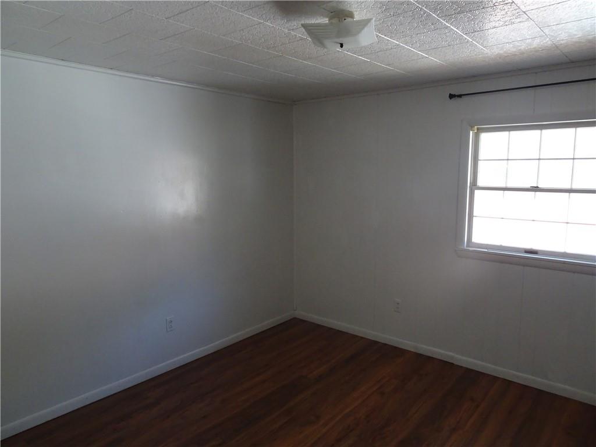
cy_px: 224
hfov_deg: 71.6
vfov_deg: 56.8
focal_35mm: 24
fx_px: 413
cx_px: 298
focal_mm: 4.1
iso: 400
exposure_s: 1/30
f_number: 3.5
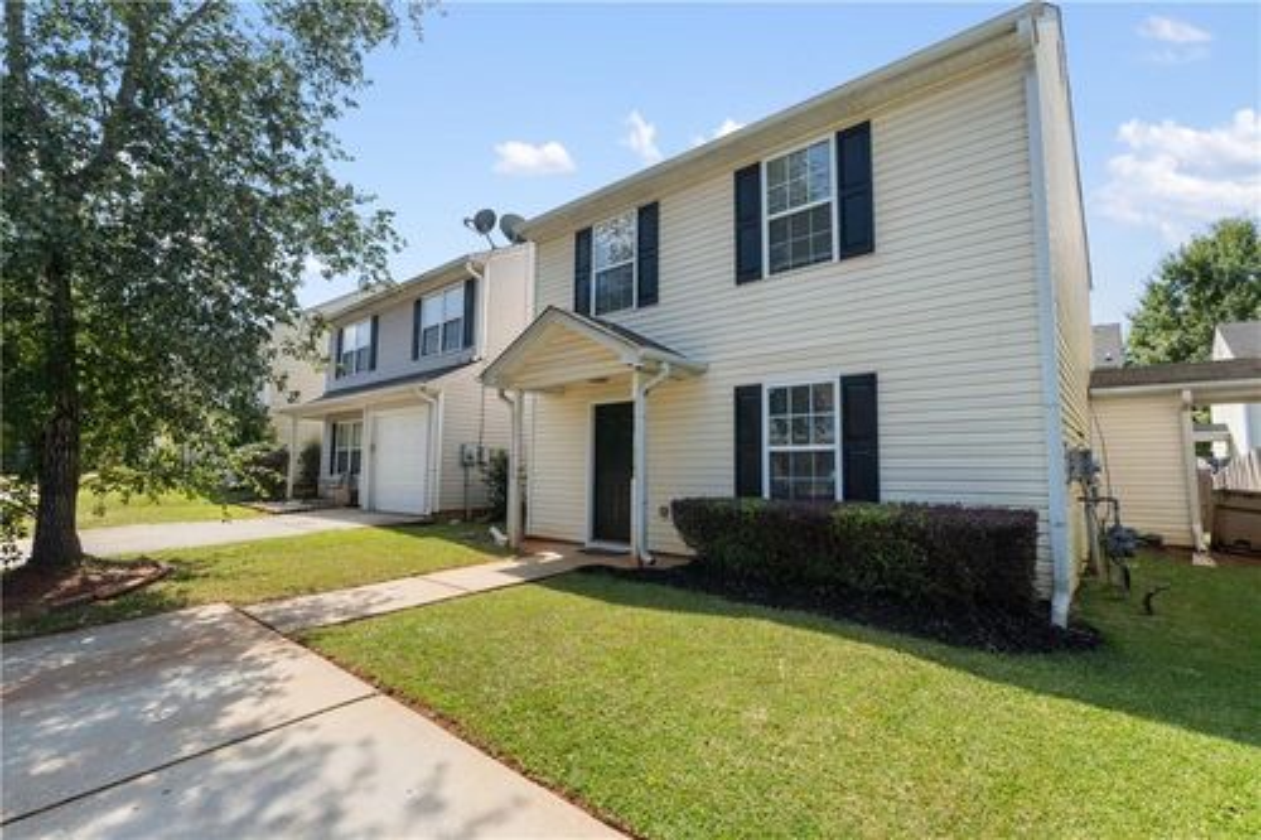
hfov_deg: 95.0
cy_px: 420
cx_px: 630
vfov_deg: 72.0
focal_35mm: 16
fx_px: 578
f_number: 8
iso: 400
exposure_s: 1/800
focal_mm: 11
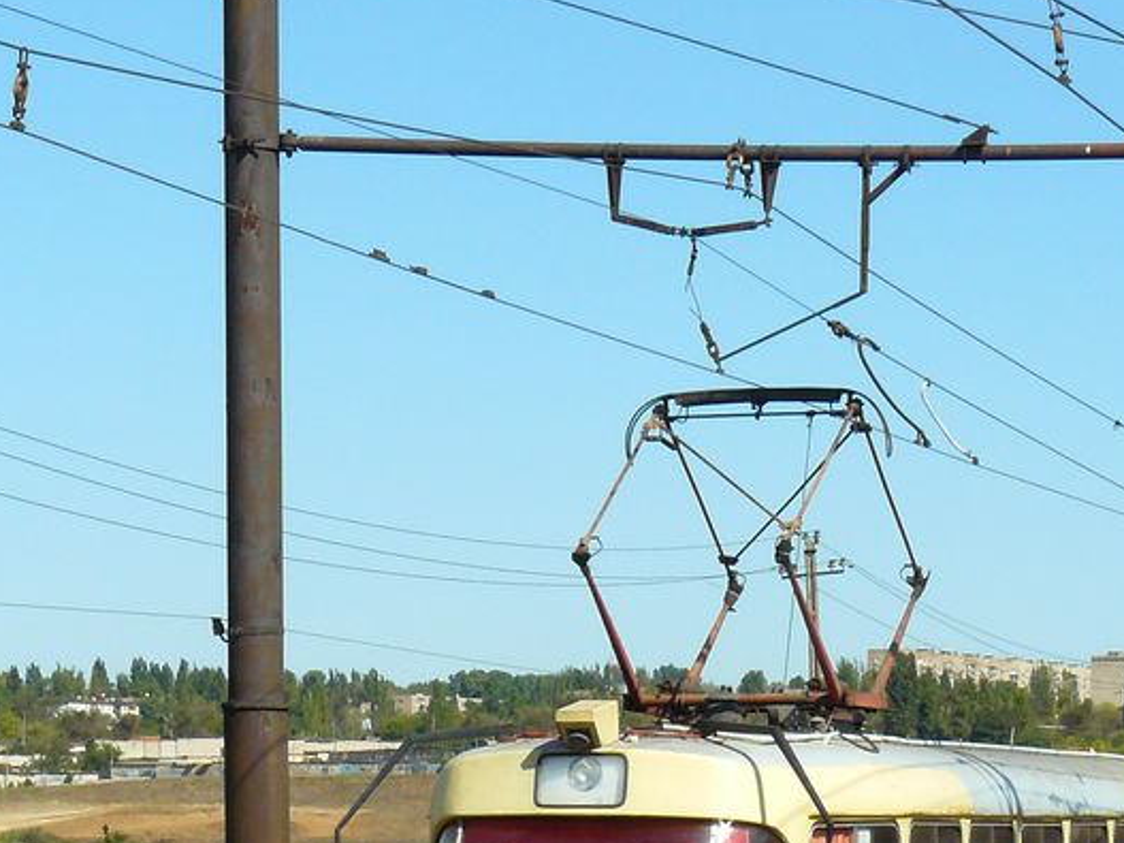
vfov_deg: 10.7
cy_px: 805
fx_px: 4480
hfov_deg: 14.3
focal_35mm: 138
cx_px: 567
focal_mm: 11.8
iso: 200
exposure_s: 1/400
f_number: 8
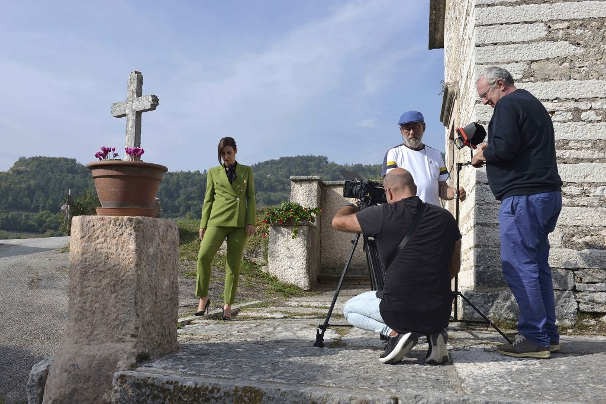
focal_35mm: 35
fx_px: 589
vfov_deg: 37.9
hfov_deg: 54.4
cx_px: 303
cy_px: 202
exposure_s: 1/250
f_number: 11
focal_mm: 35
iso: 200
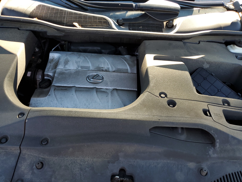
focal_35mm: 26
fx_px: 182
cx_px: 121
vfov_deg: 53.1
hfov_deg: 67.3
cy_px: 91
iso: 50
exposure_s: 1/213
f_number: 1.5
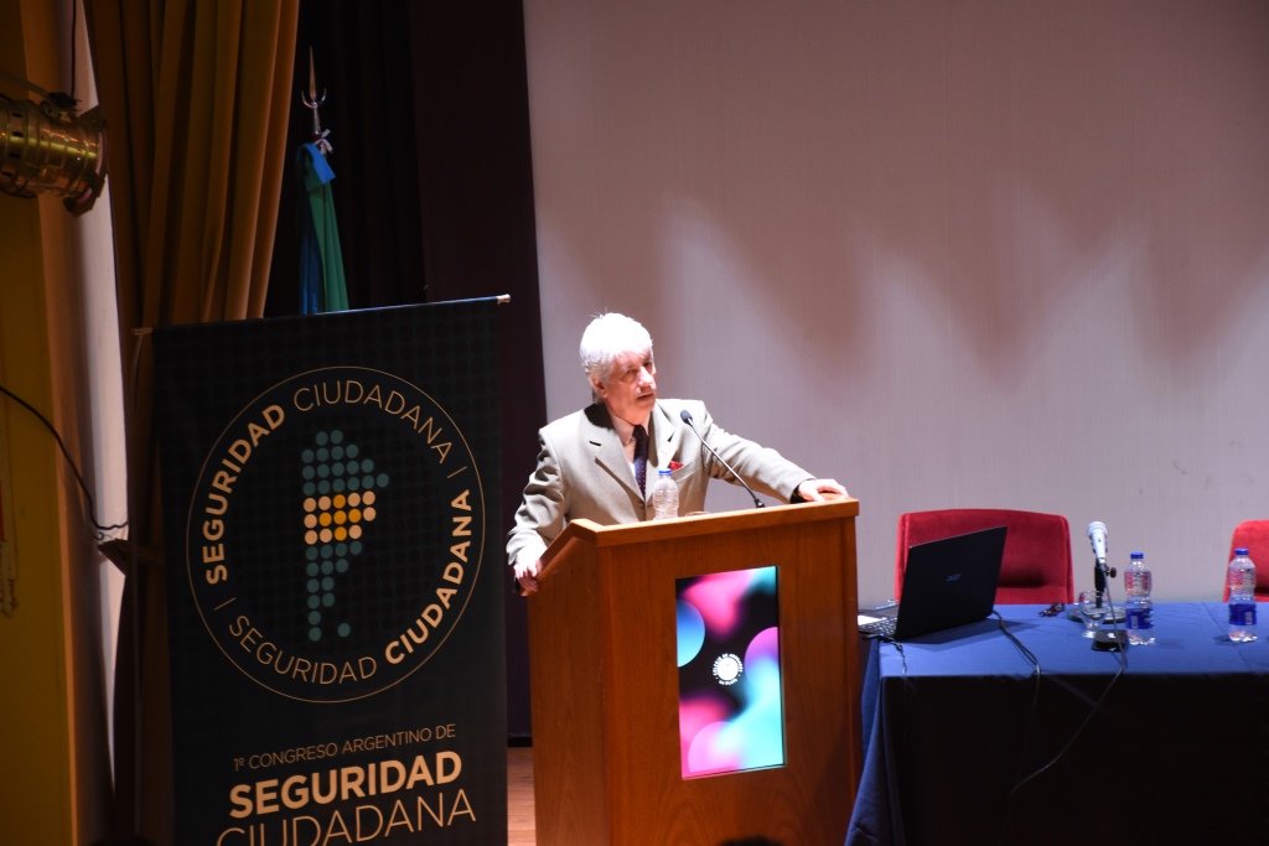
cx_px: 634
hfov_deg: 16.1
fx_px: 4495
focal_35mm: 128
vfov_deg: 10.8
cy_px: 423
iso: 800
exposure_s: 1/8
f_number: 5.3
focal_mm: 85
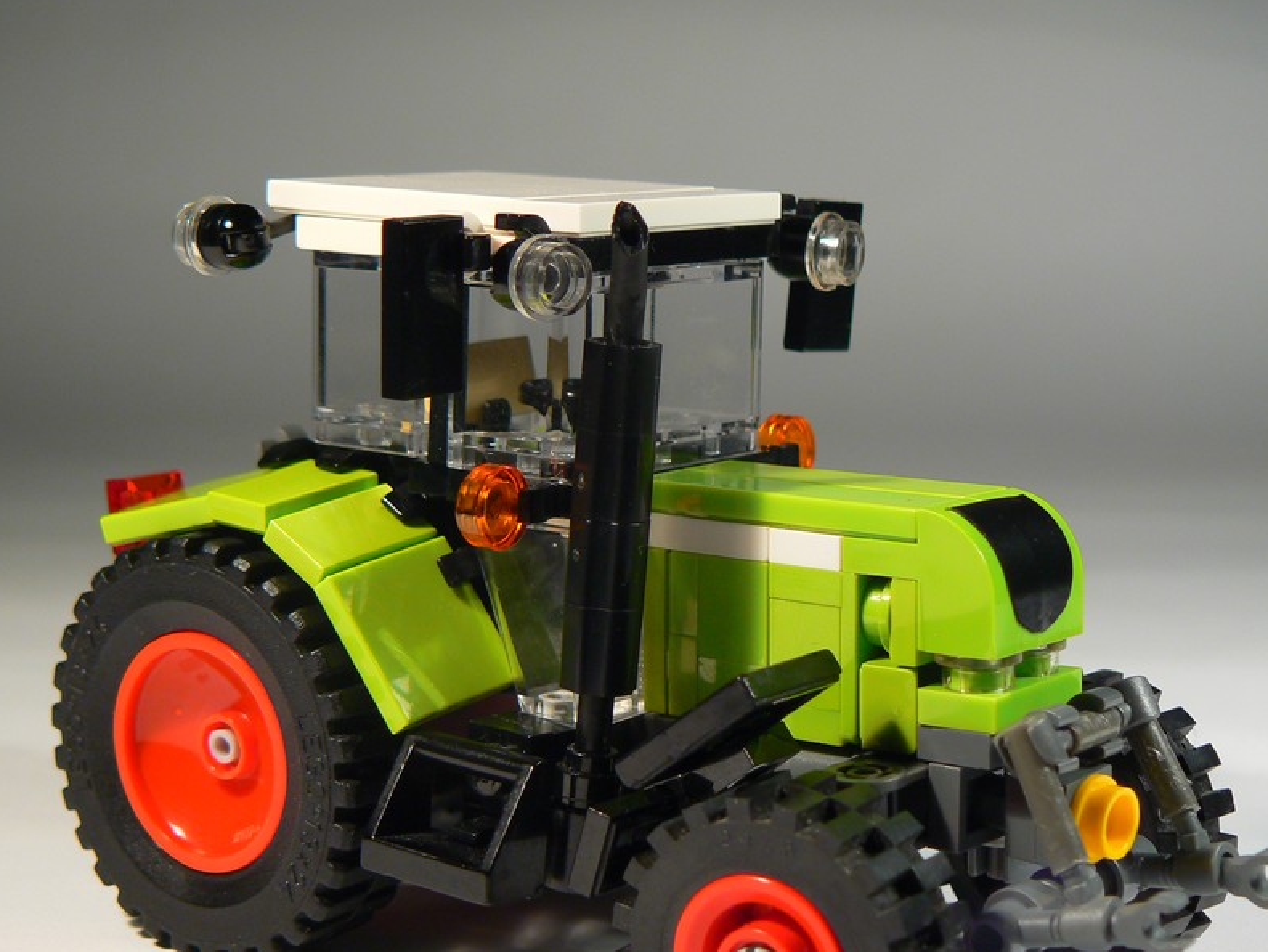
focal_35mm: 81
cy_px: 477
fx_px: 2968
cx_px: 639
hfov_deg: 24.1
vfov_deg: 18.2
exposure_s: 1/13
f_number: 3.2
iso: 80
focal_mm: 13.4
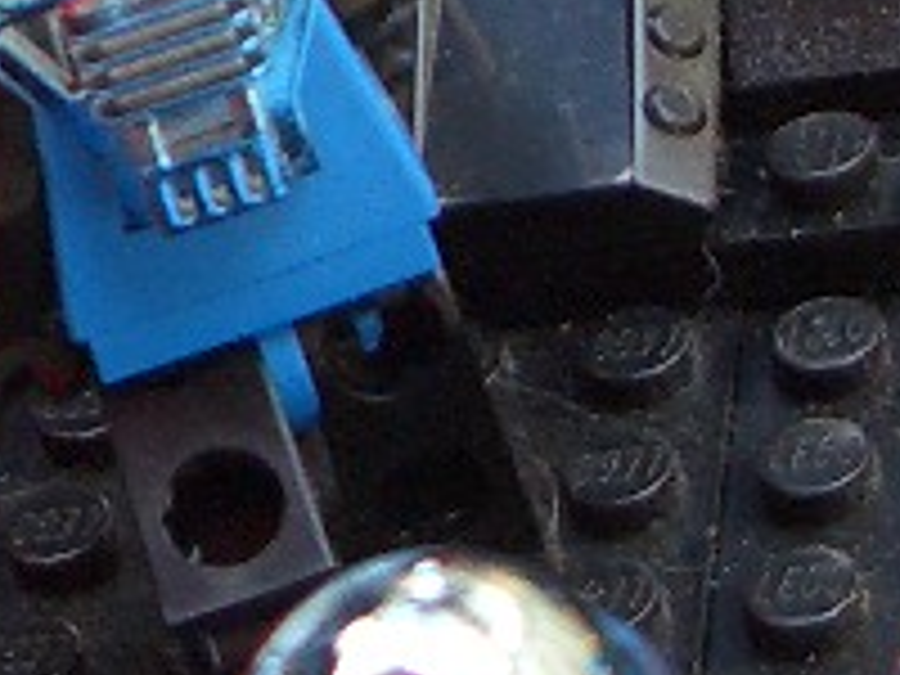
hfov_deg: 8.8
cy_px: -324
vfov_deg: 6.5
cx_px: 4
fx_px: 5824
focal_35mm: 224
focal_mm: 5.8
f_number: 2.6
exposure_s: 1/60
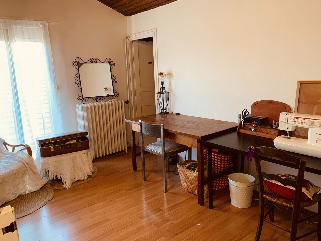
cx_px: 160
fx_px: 241
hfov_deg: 67.3
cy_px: 120
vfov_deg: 53.1
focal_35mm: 26
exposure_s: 1/33
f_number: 1.8
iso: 250
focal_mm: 4.25
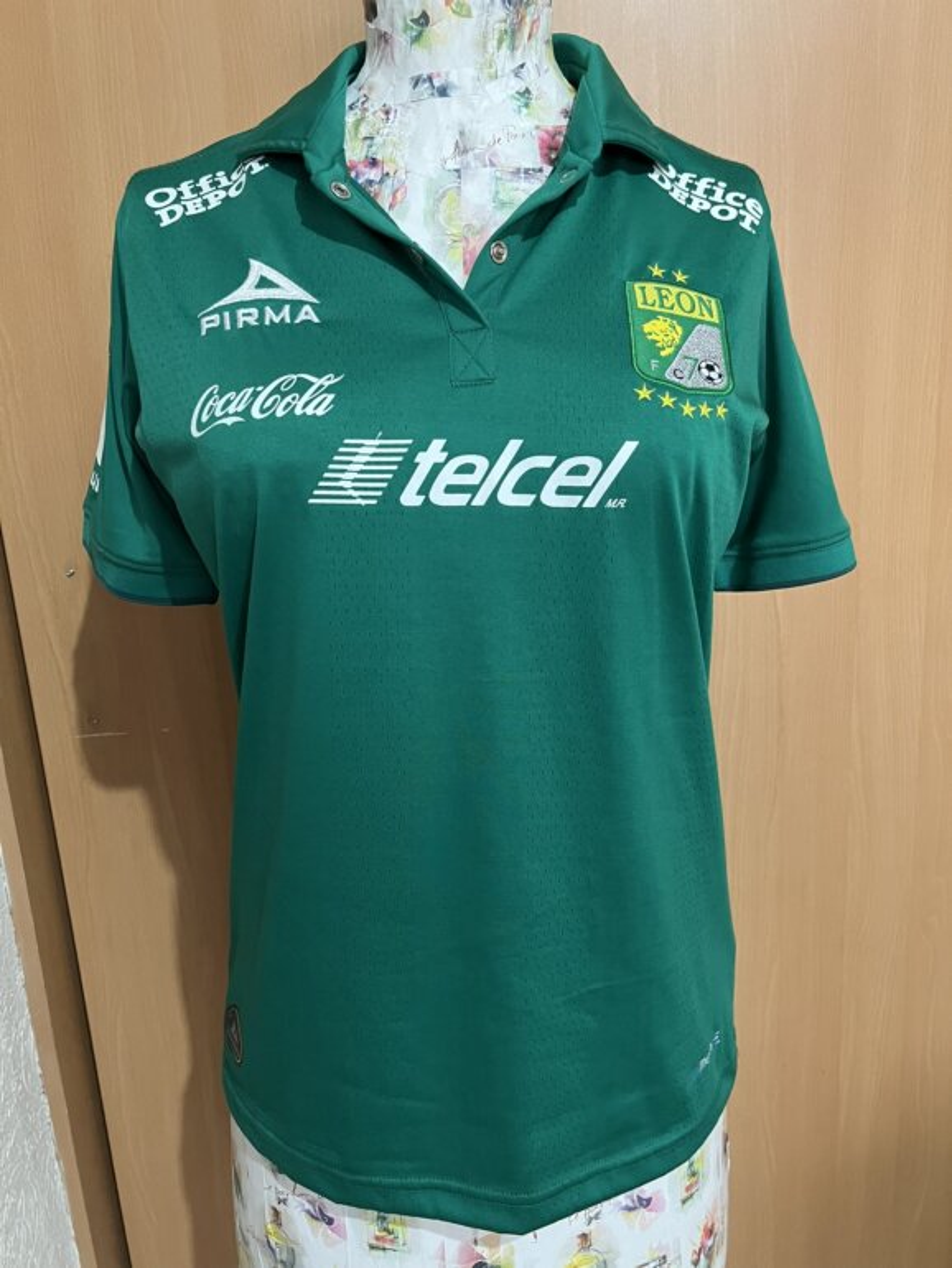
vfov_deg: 67.3
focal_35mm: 26
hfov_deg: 53.1
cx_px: 476
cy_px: 634
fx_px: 953
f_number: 1.5
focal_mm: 5.7
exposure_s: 1/57
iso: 500
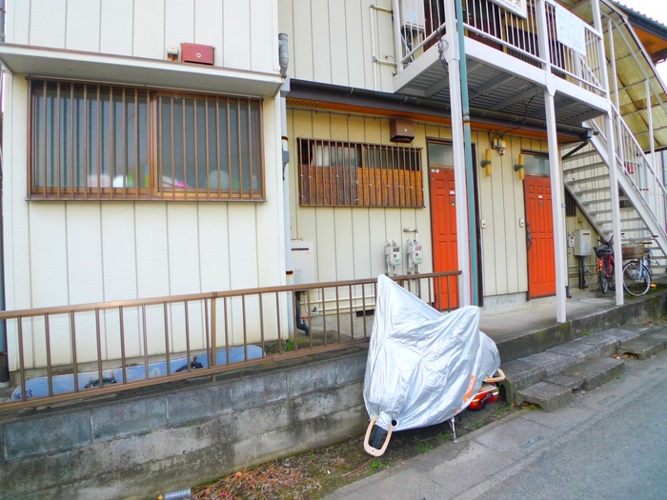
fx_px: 462
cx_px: 334
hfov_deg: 71.6
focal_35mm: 24
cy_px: 250
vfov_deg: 56.8
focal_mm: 5.1
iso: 100
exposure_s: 1/400
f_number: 2.8
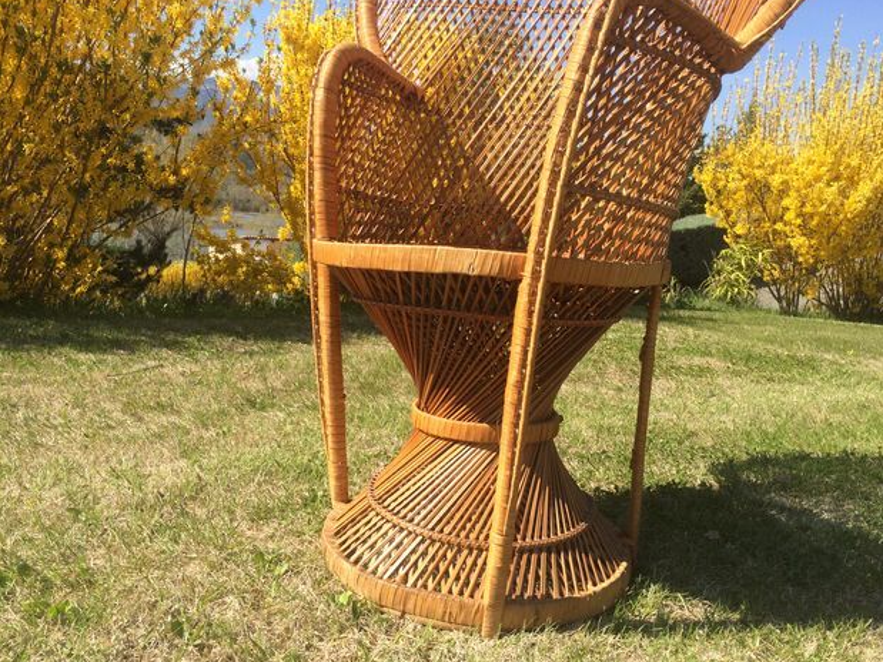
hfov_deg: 60.0
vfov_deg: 46.8
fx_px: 765
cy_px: 327
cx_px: 455
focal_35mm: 30
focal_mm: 4.15
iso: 32
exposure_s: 1/1368
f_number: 2.2
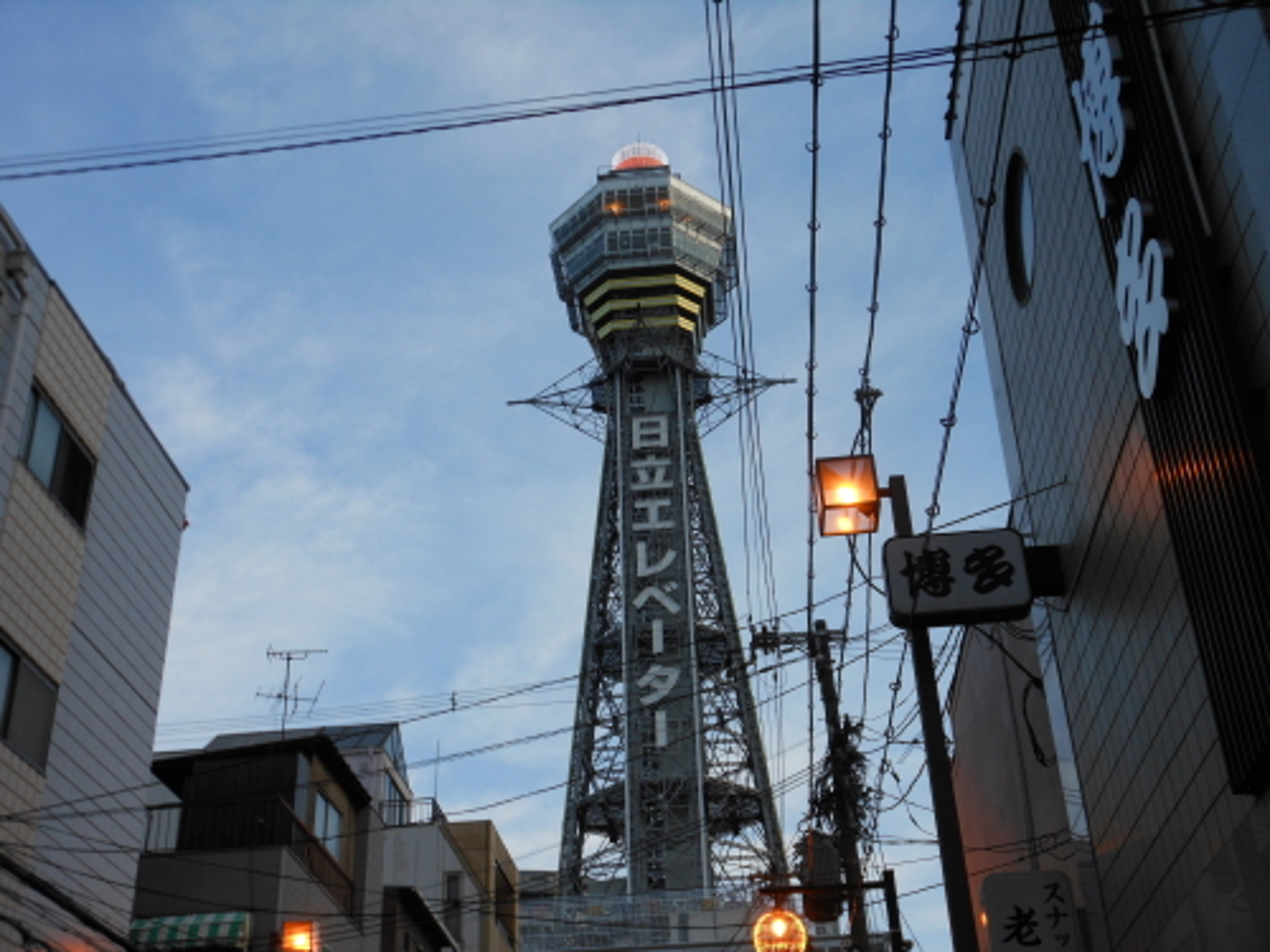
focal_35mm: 43
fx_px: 1578
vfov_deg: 33.6
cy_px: 476
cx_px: 635
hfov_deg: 43.9
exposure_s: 1/60
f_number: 3.8
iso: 80
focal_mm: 7.7
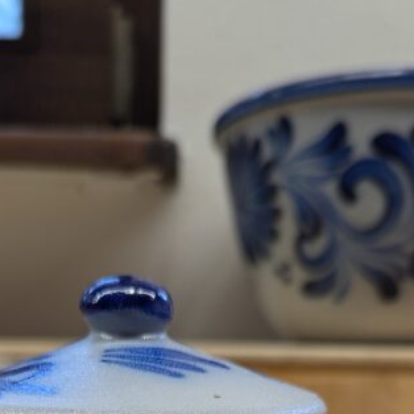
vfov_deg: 21.4
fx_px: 934
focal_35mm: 69
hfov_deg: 24.9
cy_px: 604
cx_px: 162
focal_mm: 6.81
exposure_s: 1/25
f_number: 1.85
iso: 72
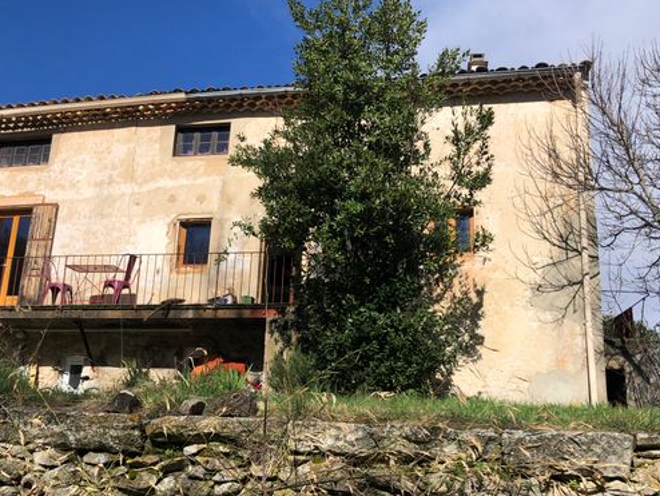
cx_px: 318
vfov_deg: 41.7
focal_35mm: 34
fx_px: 649
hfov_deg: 53.9
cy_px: 285
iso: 20
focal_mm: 3.99
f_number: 1.8
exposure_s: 1/2558
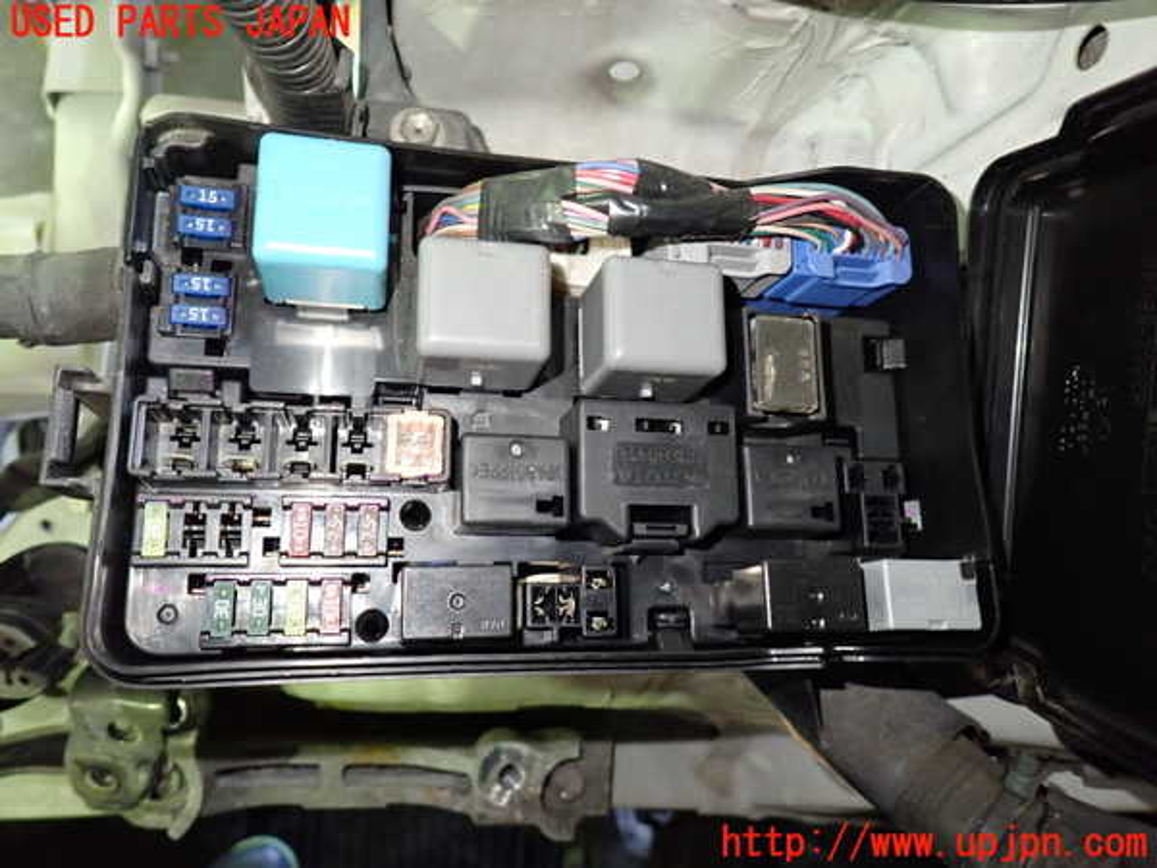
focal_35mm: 25
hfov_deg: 69.4
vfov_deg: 54.9
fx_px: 836
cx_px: 578
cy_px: 434
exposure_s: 1/30
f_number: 2
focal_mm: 4.5
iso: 640
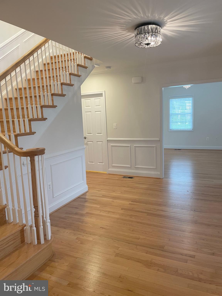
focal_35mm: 26
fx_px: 222
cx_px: 111
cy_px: 148
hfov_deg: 53.1
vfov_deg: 67.3
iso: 125
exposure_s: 1/60
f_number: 1.6
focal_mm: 4.2
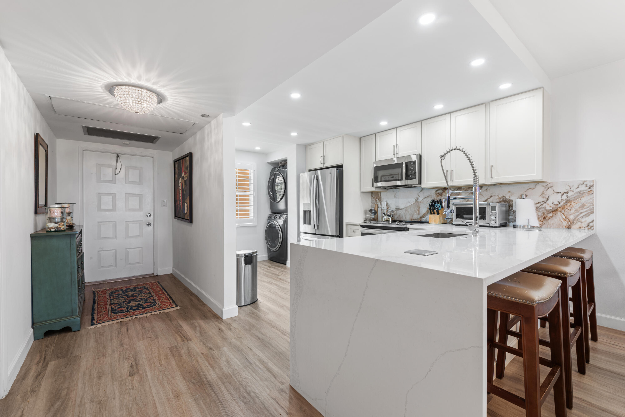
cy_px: 208
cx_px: 312
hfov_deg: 96.7
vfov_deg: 73.8
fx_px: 278
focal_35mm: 16
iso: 100
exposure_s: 1/1.67
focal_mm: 16
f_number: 9
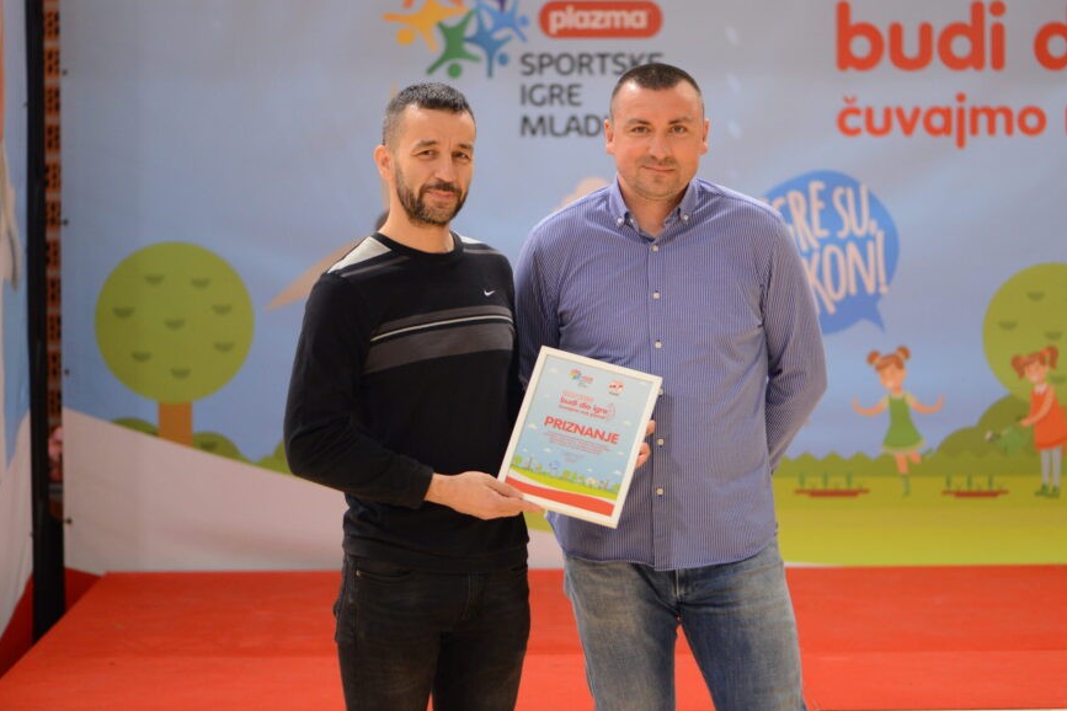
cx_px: 626
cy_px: 292
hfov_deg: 16.5
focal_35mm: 124
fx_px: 3675
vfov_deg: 11.1
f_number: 2.8
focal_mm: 105
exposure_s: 1/200
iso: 1000
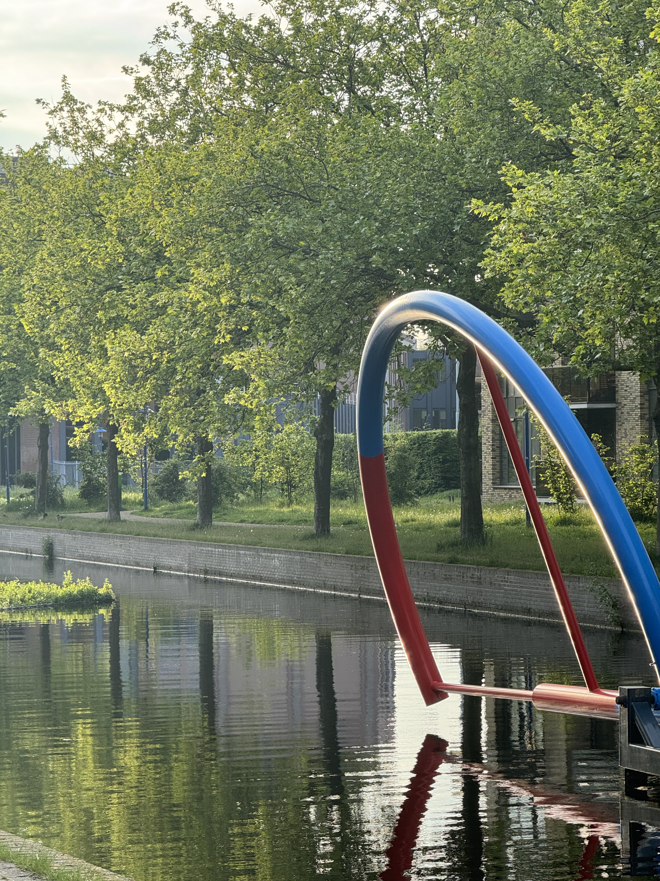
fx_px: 3051
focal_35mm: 120
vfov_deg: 16.4
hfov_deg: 12.3
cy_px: 440
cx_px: 330
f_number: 2.8
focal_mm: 15.66
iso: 50
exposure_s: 1/156
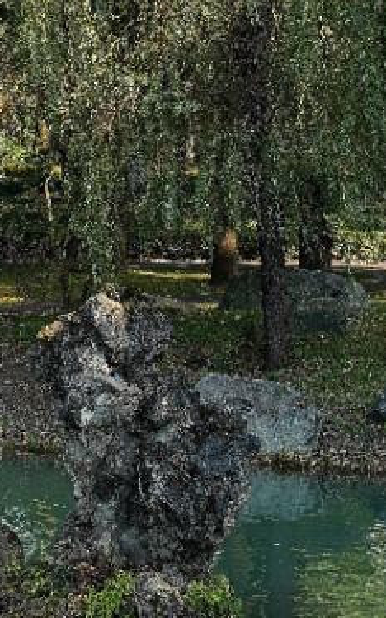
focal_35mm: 198
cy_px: 121
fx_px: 3336
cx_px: -440
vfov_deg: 10.6
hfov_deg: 6.4
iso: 100
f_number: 7.1
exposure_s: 1/80
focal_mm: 52
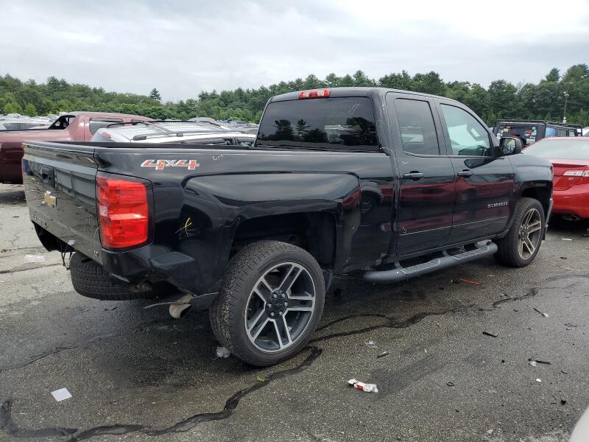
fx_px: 442
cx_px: 294
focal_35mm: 26
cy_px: 221
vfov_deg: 53.1
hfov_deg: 67.3
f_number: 1.5
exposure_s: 1/1667
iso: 50
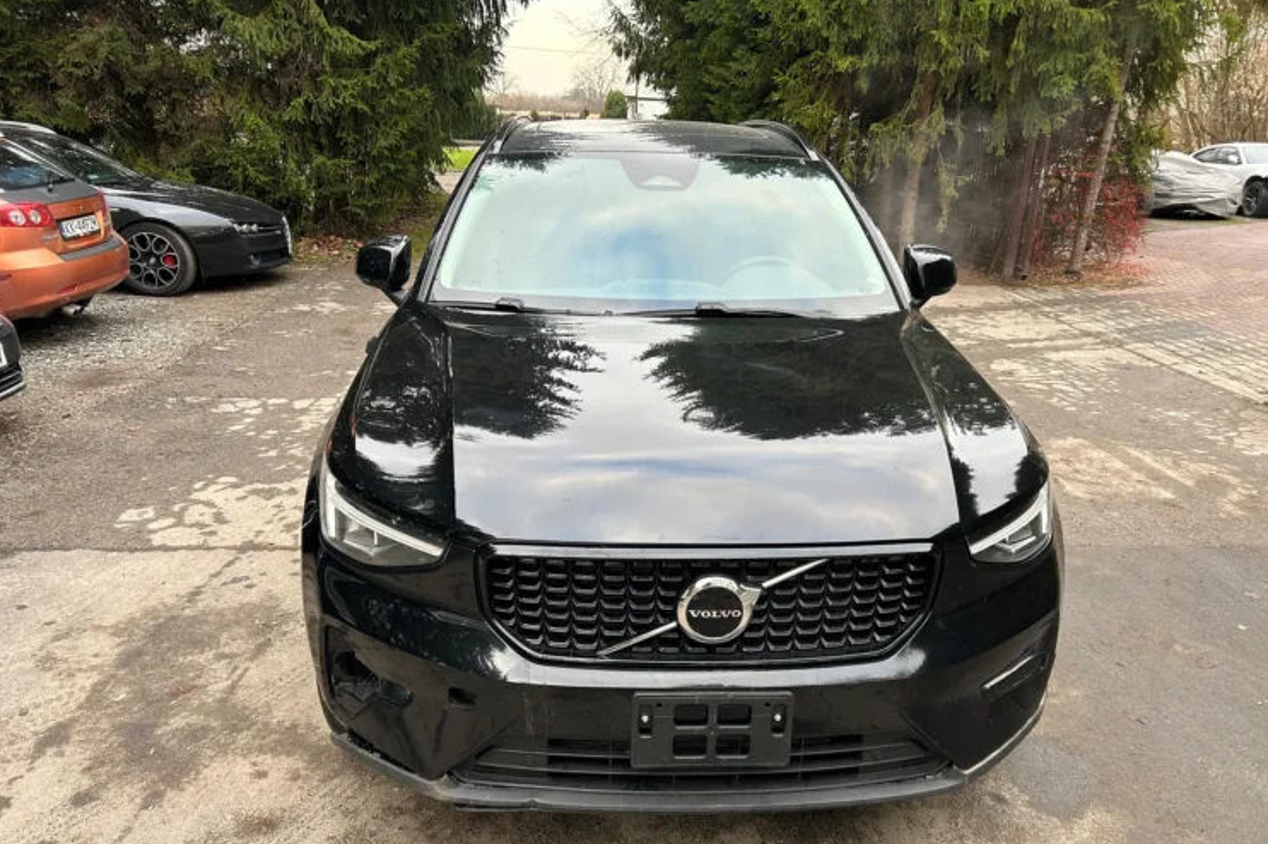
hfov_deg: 65.5
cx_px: 648
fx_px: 986
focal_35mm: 28
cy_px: 470
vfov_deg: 46.3
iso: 125
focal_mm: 5.7
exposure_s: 1/121
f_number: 1.5
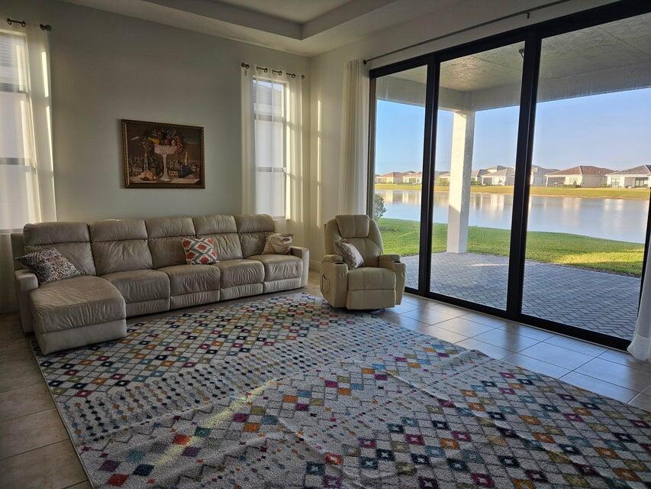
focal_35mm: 23
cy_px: 244
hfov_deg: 73.9
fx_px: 433
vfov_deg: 58.9
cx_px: 326
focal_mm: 5.4
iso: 25
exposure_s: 1/180
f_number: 1.8
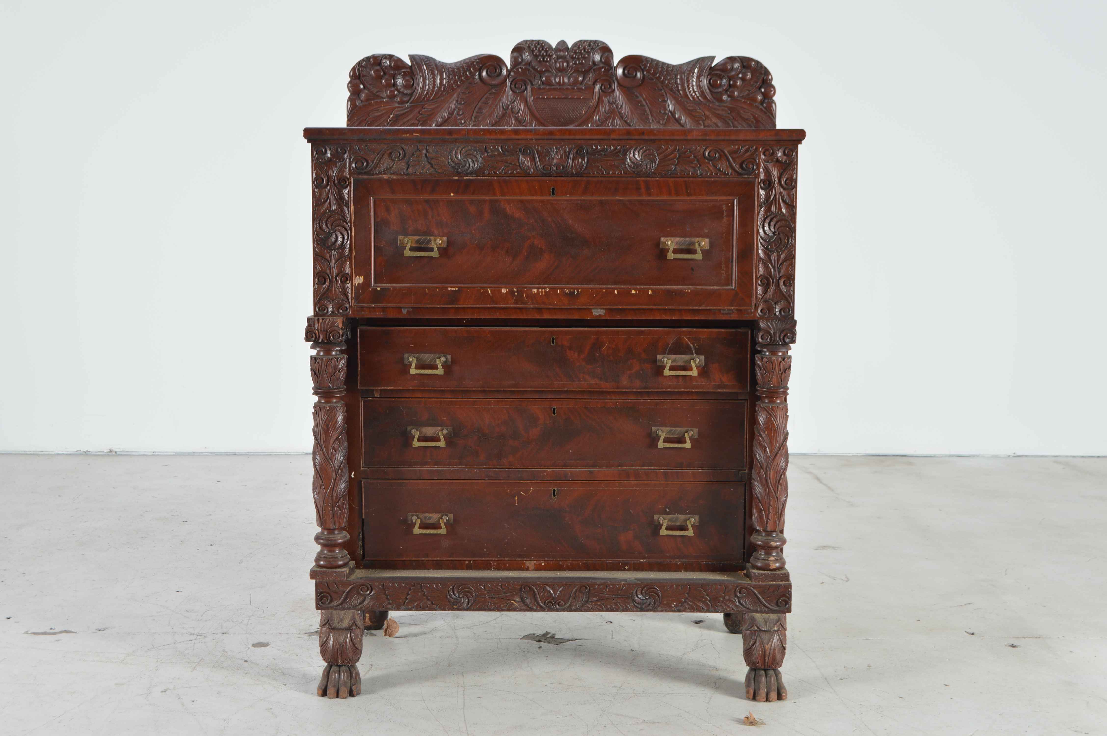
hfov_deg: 41.1
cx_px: 554
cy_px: 368
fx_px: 1475
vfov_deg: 28.0
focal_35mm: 48
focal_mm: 32
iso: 100
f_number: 8
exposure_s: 1/125
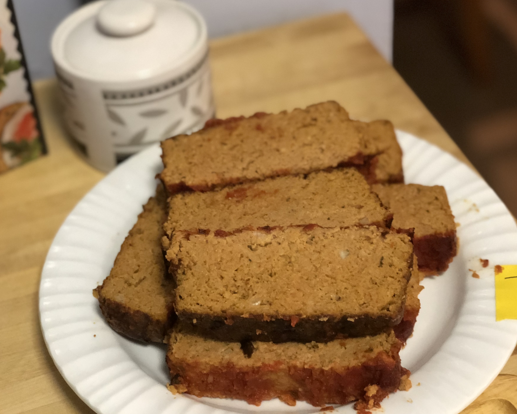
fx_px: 979
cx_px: 286
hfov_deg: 29.6
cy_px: 202
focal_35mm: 64
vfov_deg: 23.8
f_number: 2.8
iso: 1250
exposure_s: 1/60
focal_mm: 6.6
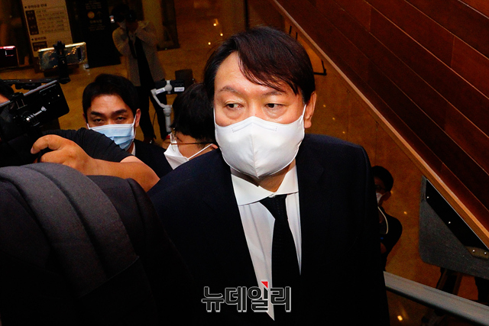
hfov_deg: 61.9
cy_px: 163
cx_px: 244
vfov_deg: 43.6
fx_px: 408
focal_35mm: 30
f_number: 8
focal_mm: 20
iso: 2000
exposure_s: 1/250
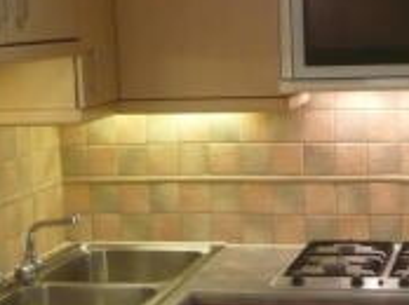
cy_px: 163
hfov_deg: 20.9
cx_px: 248
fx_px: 1109
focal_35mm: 94
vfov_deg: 15.7
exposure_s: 1/30
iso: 320
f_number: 3.3
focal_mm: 4.6
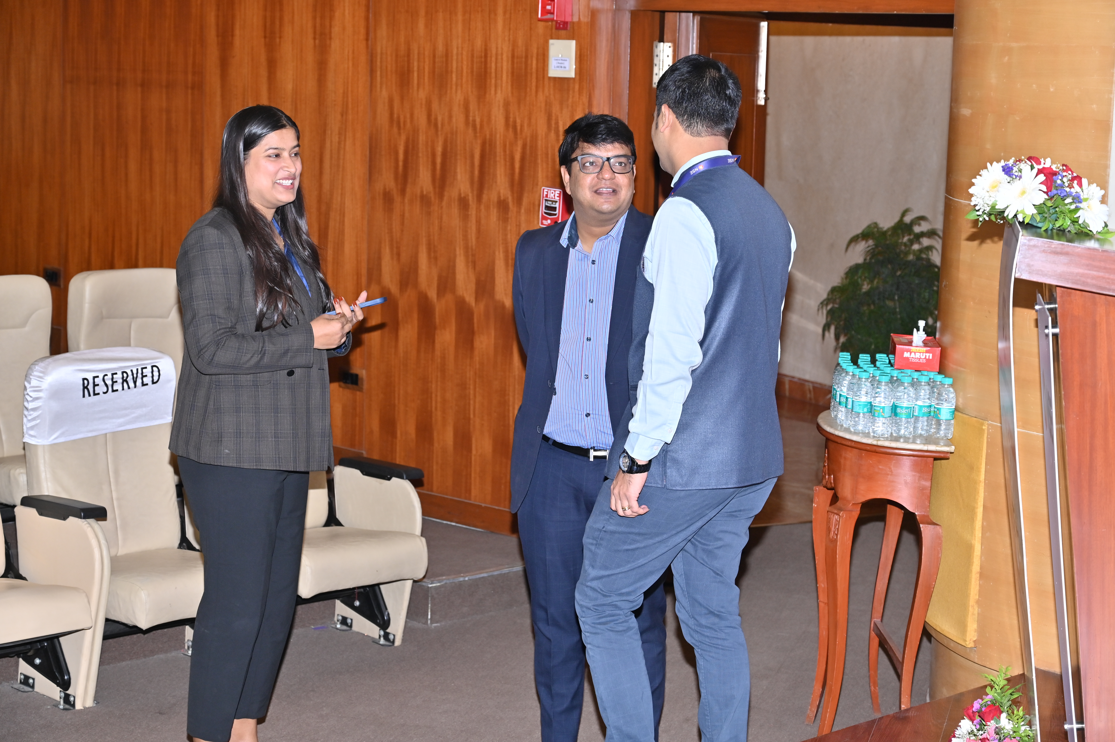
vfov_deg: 19.4
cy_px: 371
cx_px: 558
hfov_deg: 28.9
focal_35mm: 70
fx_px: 2167
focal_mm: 70
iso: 400
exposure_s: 1/160
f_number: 5.6
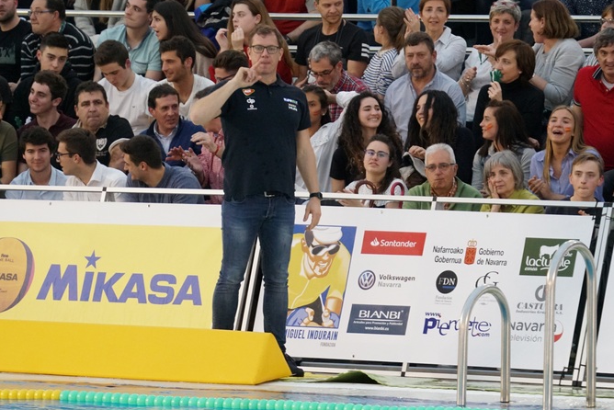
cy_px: 182
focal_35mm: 390
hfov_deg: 5.3
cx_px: 323
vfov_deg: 3.5
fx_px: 6647
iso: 5000
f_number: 5.6
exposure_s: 1/320
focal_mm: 217
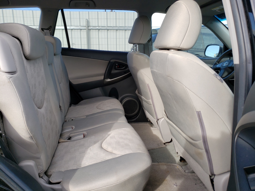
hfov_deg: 67.3
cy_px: 96
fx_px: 192
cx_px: 128
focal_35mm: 26
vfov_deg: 53.1
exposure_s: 1/333
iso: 50
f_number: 1.5
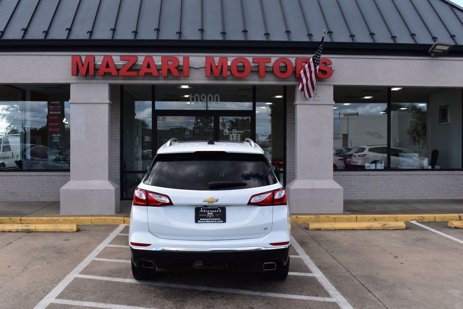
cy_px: 154
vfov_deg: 35.5
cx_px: 232
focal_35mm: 38
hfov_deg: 51.3
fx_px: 482
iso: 400
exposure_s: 1/320
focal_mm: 25
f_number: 10
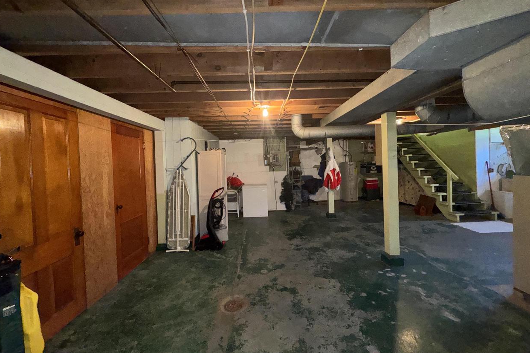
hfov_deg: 100.4
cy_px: 168
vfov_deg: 77.2
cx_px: 267
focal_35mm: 15
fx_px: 221
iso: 250
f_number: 2.2
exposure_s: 1/60
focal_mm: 2.22
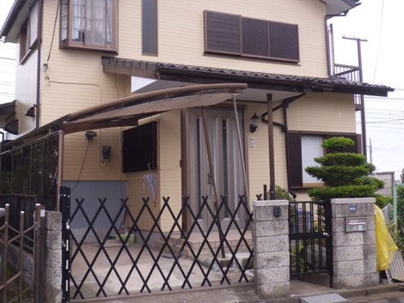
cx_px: 205
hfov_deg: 38.9
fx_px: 572
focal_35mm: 49
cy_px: 130
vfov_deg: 29.7
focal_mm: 6.4
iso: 100
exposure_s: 1/800
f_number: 3.1
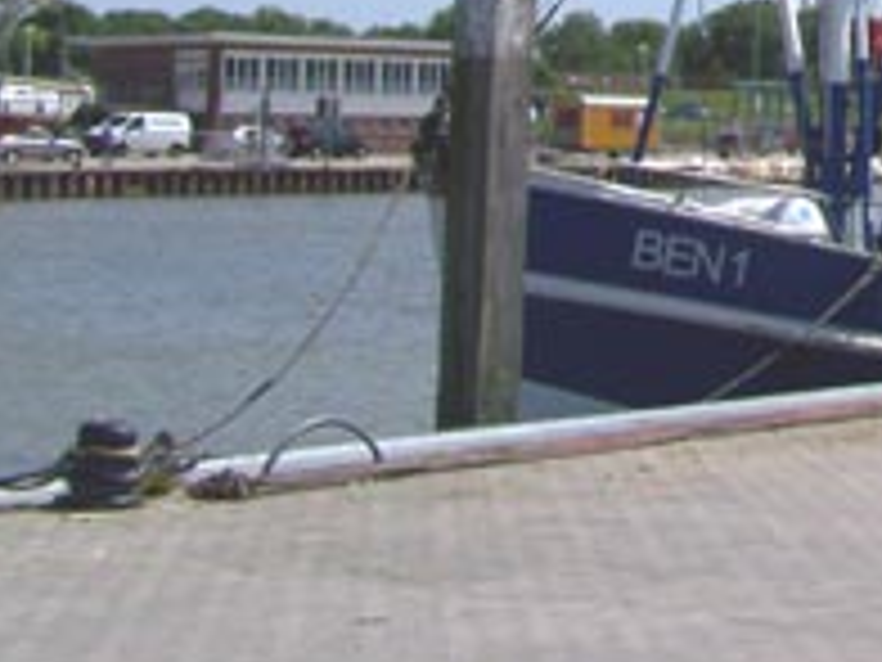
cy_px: -263
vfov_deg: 12.9
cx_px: 1150
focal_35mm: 110
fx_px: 2803
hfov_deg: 16.8
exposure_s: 1/1000
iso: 64
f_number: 5.6
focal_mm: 6.3
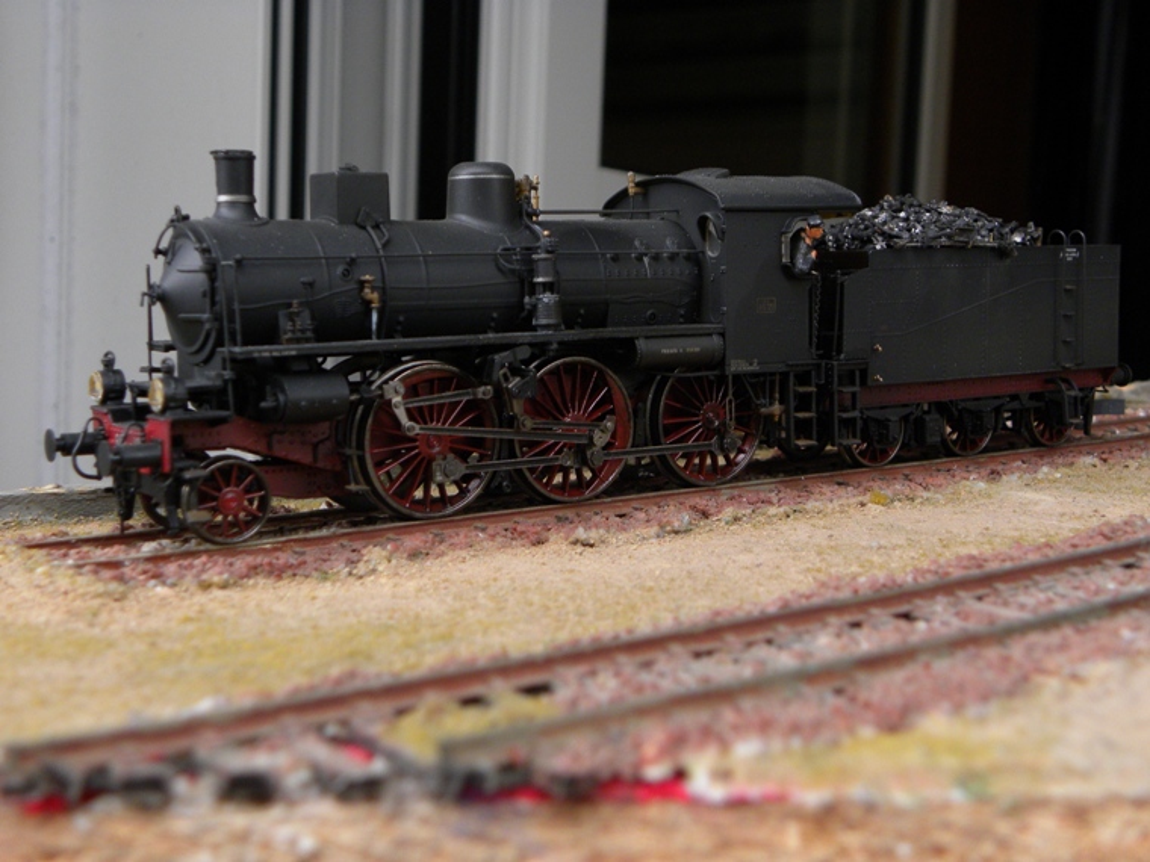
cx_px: 575
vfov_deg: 28.0
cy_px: 431
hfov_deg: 36.8
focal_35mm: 52
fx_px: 1728
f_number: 3.5
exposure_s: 1/70.7
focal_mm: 9.2
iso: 177
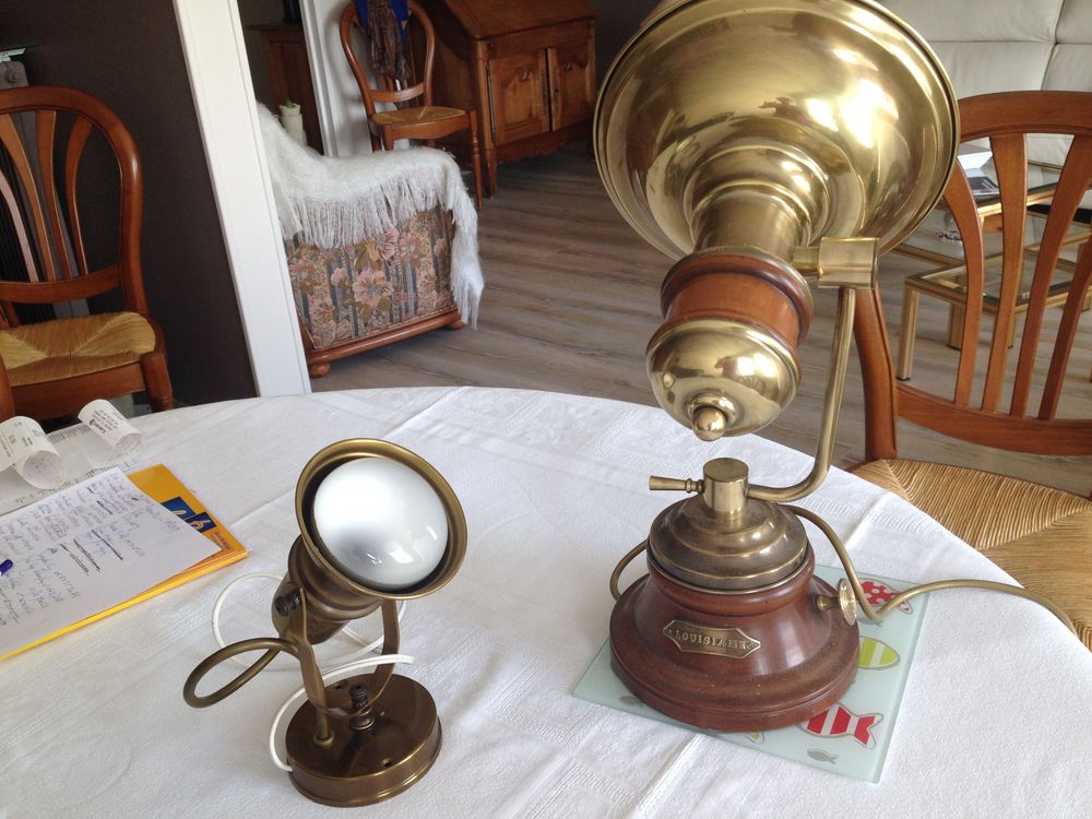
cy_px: 410
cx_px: 546
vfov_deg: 42.9
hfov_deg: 55.4
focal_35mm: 33
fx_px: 1041
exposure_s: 1/60
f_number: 2.4
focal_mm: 4.12
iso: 64
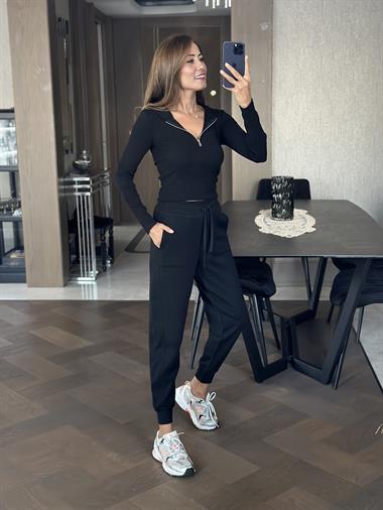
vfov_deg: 39.6
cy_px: 255
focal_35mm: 48
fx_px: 708
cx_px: 192
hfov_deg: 30.3
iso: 500
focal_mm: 6.86
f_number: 1.78
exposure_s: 1/40
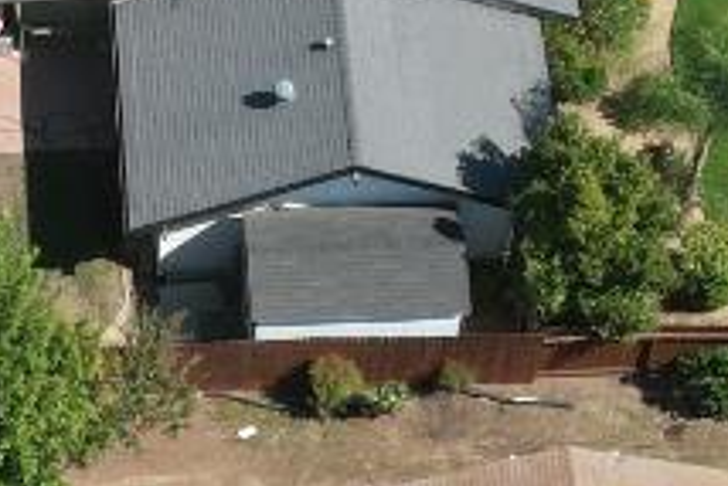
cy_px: 506
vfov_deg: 8.9
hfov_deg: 13.2
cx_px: 68
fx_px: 3116
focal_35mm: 154
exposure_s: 1/1500
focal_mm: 8.38
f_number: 2.8
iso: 100
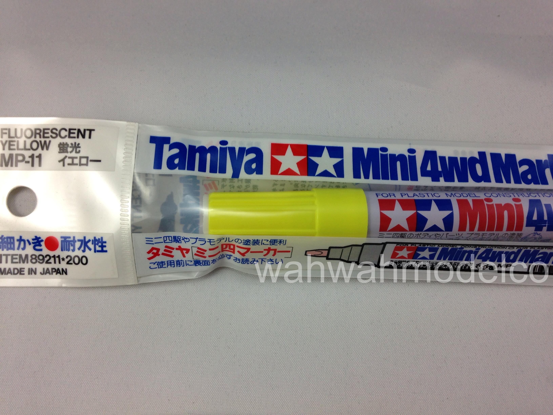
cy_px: 208
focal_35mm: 33
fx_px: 527
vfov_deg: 42.9
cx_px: 276
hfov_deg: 55.4
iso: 64
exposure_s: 1/120
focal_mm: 4.13
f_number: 2.4
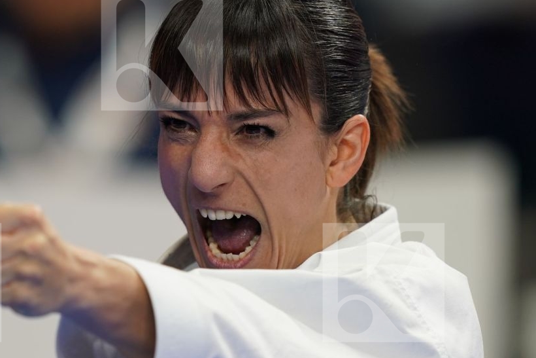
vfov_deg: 1.6
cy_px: 283
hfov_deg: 2.3
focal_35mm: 878
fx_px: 13074
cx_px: 162
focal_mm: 400
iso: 500
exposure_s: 1/500
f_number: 2.8
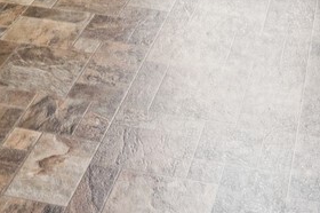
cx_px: 164
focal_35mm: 91
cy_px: -376
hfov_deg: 22.4
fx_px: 808
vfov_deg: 11.1
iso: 250
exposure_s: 1/3.33
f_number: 9
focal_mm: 10
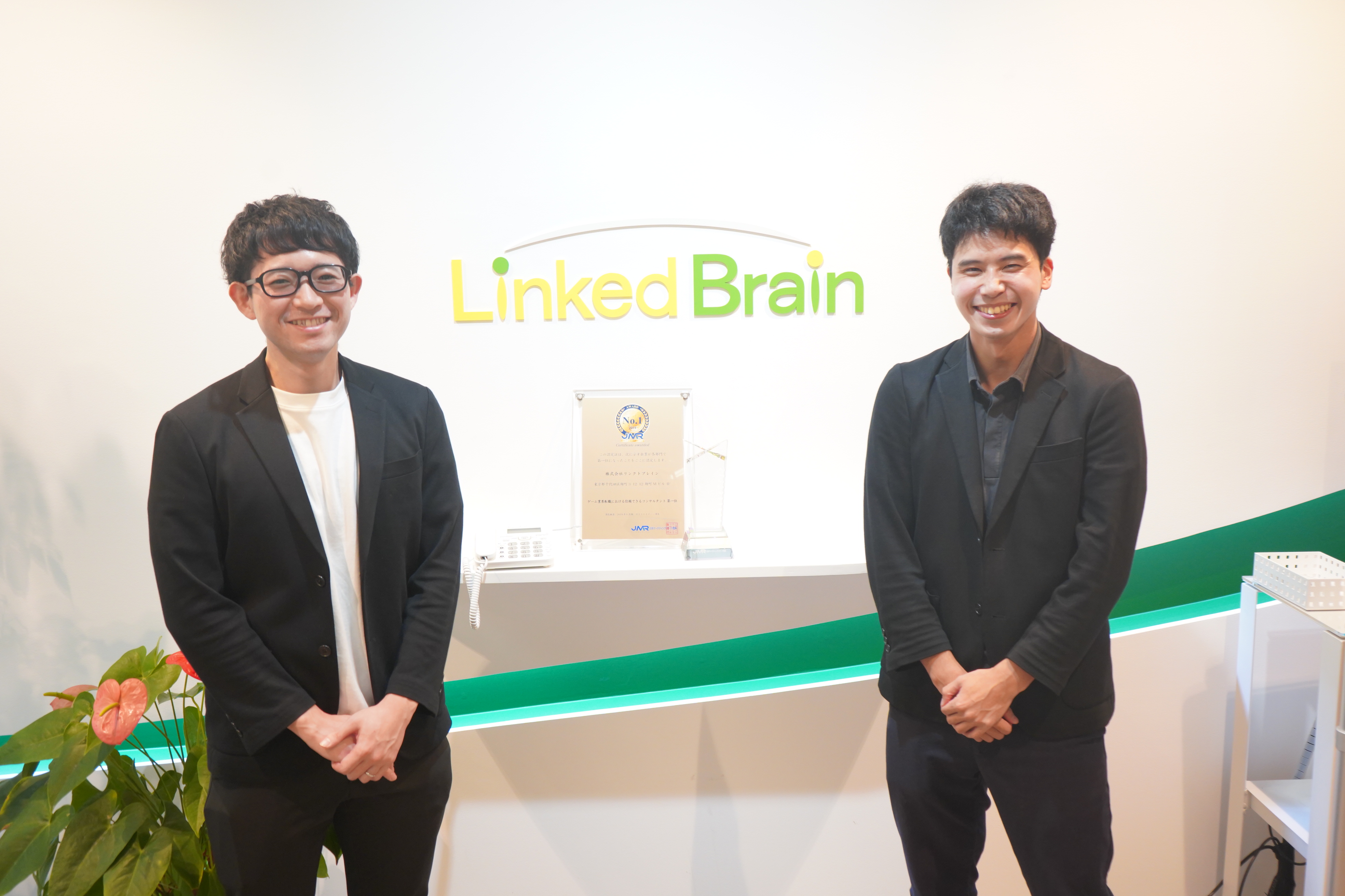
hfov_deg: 53.1
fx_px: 1345
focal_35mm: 36
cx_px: 672
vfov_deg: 36.9
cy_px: 448
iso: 2000
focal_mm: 36
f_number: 5
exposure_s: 1/60
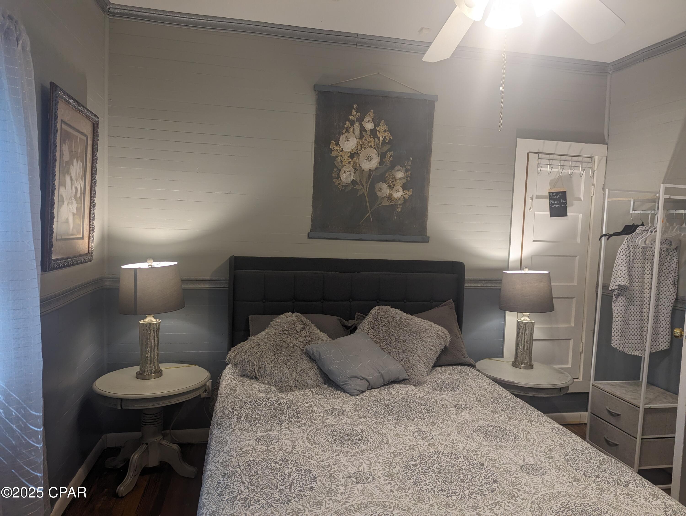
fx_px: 476
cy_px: 258
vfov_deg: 56.9
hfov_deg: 71.5
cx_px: 343
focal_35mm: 24
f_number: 1.85
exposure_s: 1/120
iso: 188
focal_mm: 6.81
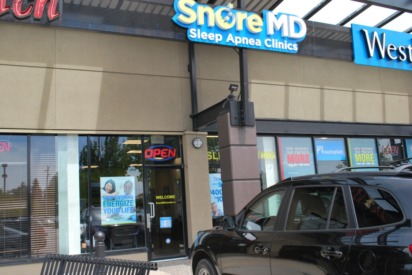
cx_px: 206
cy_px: 138
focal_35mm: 36
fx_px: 412
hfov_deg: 53.1
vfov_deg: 37.0
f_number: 9
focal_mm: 24
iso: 400
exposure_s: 1/320
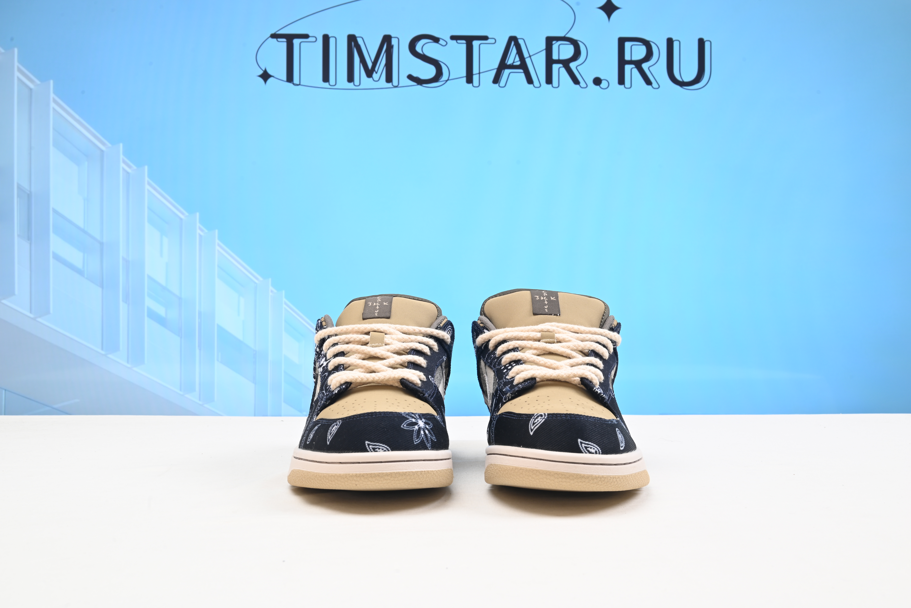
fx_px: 962
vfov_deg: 35.1
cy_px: 304
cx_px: 456
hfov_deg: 50.7
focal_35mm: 38
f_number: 16
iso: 100
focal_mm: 38
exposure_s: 1/2
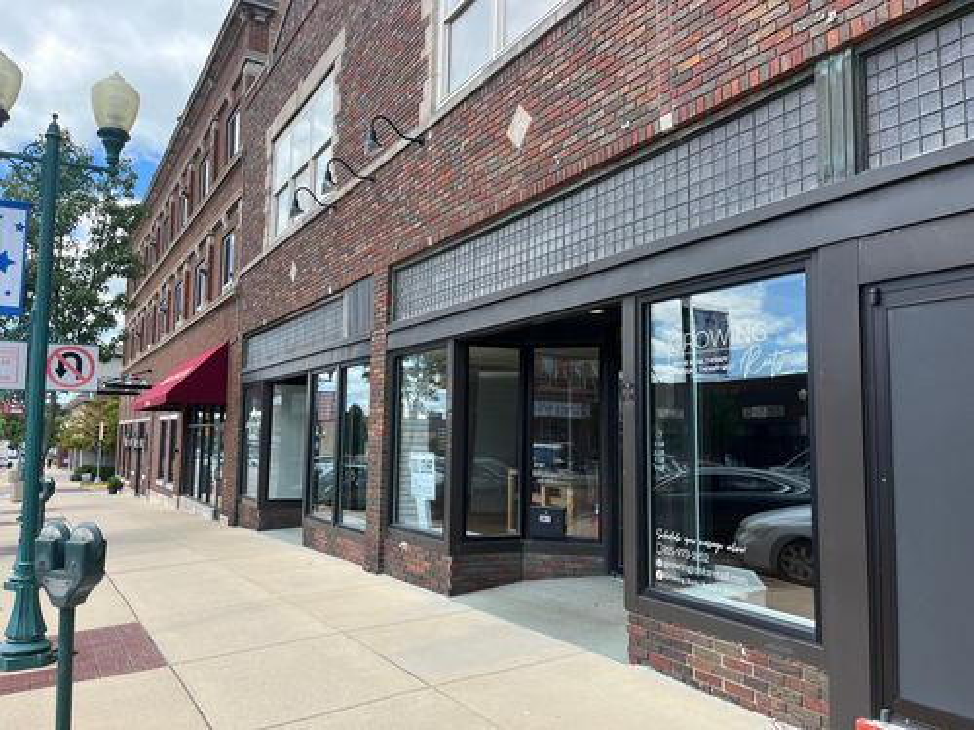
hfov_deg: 67.3
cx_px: 487
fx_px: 732
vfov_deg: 53.1
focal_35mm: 26
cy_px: 365
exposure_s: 1/951
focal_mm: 5.1
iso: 50
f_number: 1.6
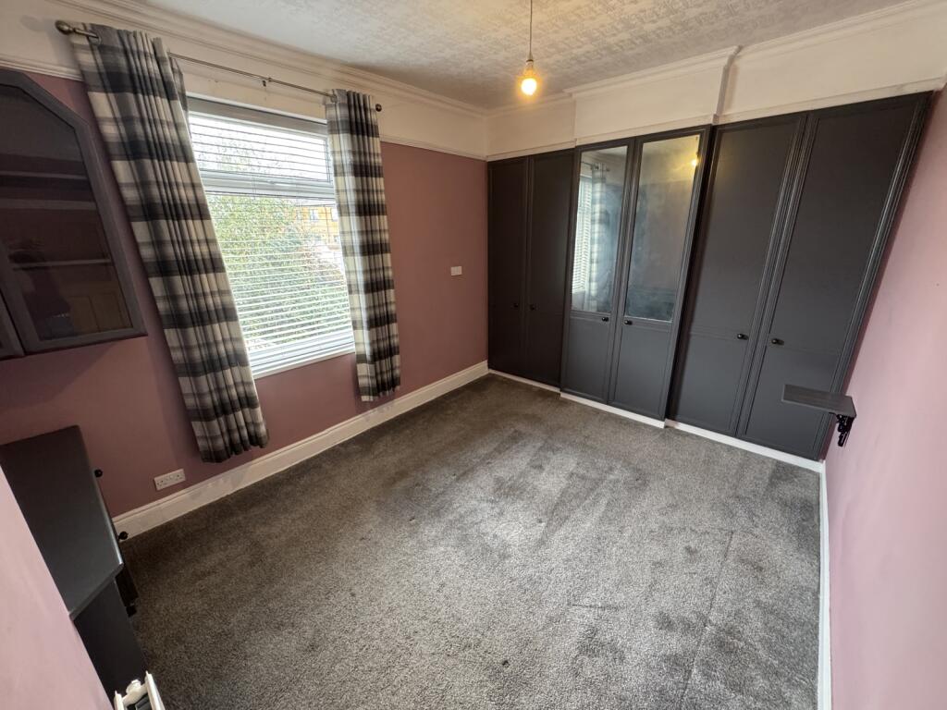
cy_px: 355
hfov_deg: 102.1
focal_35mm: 14
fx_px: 383
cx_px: 474
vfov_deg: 85.7
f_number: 2.2
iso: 320
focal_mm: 2.22
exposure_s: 1/88
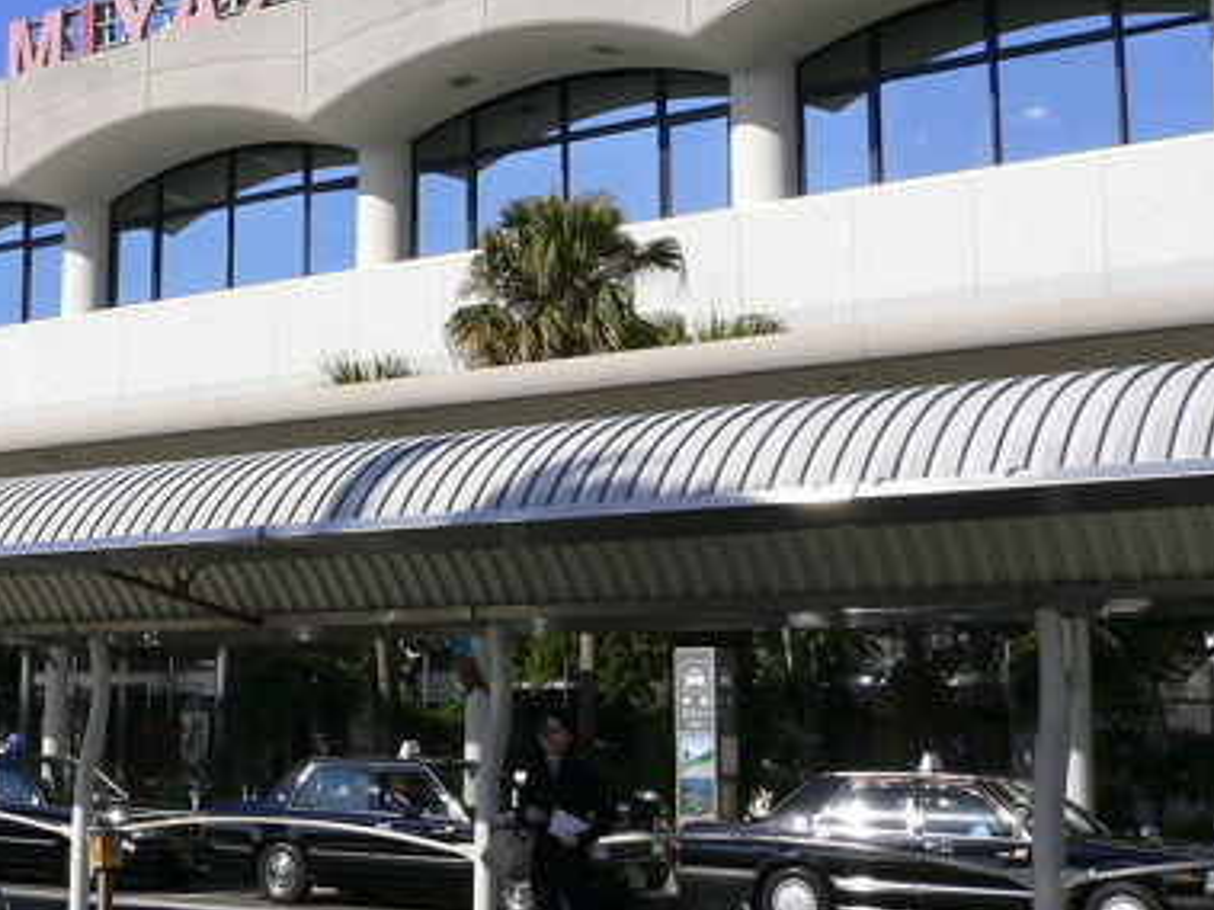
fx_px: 2104
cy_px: 437
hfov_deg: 31.2
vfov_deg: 24.4
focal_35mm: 60
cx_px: 205
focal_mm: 5.8
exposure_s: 1/500
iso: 80
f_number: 5.6
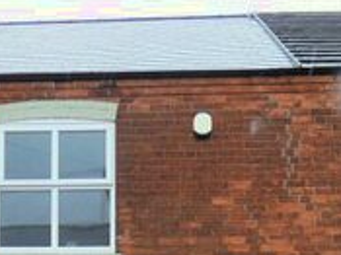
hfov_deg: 24.2
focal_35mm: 80
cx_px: 99
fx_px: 788
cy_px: 324
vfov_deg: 17.4
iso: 80
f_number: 2.8
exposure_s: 1/200
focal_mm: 3.6
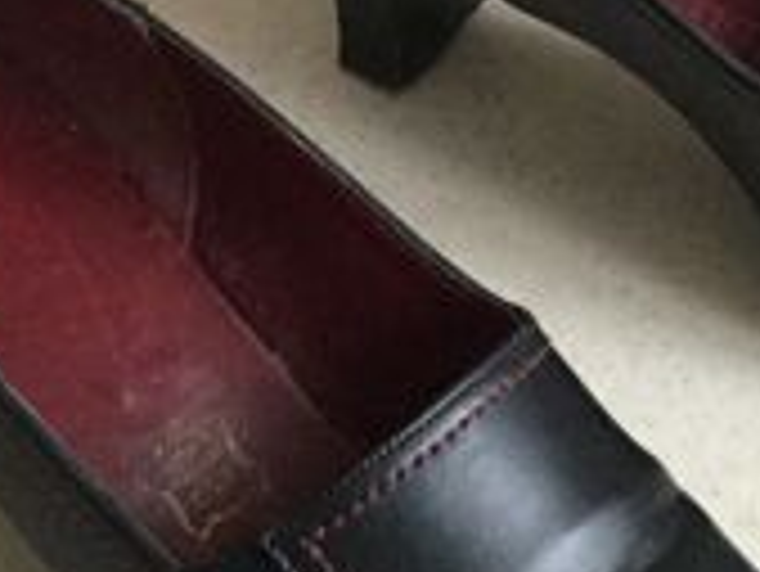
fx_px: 1933
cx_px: 580
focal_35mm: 88
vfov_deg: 16.8
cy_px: 329
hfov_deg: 22.0
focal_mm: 3.3
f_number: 2.4
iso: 320
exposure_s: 1/17
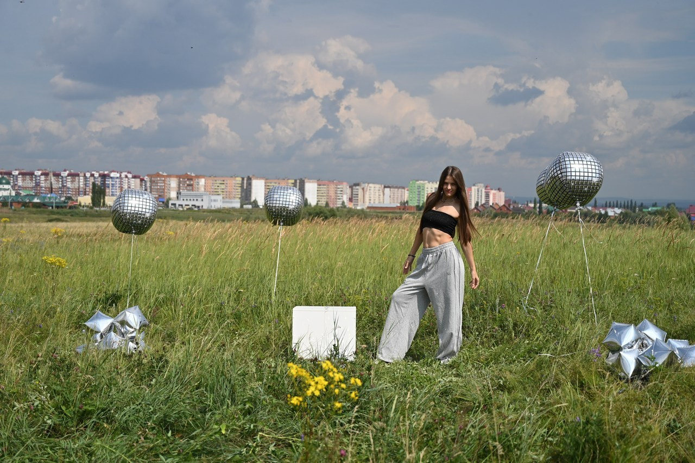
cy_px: 232
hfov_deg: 40.3
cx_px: 348
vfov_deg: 27.5
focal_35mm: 49
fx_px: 946
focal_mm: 49
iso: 100
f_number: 4
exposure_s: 1/2000
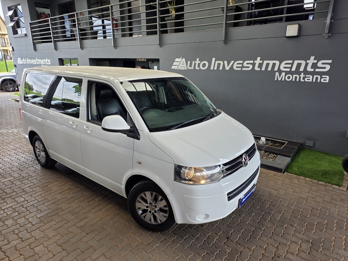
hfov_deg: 73.9
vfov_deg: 58.9
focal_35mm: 23
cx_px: 174
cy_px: 130
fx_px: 231
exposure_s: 1/180
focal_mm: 6.25
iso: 40
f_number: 1.7
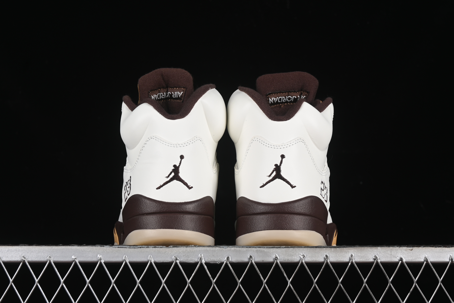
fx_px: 946
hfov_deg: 27.0
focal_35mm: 75
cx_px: 227
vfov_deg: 18.2
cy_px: 152
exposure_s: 1/80
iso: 160
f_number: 8
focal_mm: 50
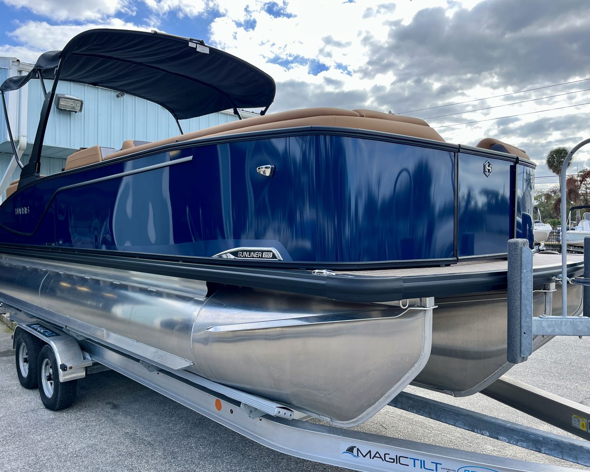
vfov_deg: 51.5
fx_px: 489
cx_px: 294
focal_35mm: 28
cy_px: 231
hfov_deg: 62.2
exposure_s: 1/1117
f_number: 1.6
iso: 50
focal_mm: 5.1
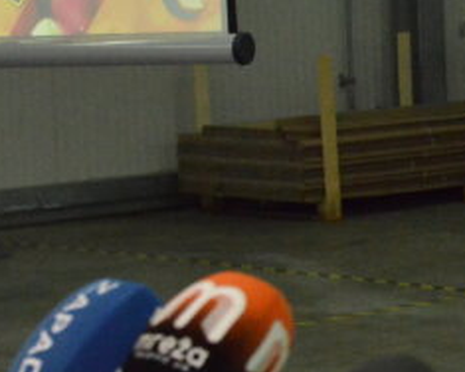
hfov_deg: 9.5
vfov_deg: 7.9
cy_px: 136
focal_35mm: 196
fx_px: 2697
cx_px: 780
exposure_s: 1/100
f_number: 5
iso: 6400
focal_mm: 48
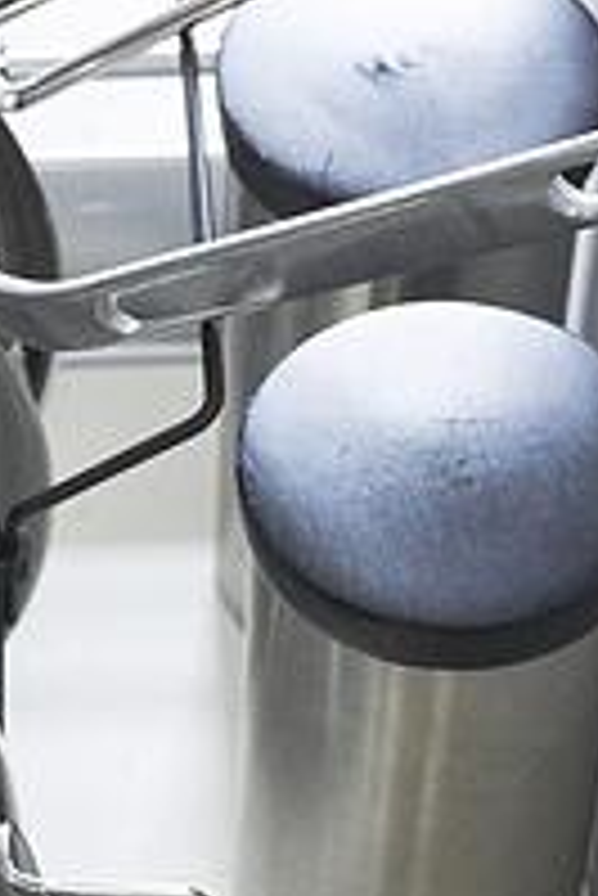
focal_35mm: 148
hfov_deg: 9.2
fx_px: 3681
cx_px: -94
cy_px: 1294
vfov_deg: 13.2
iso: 2000
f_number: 4
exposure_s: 1/100
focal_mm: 34
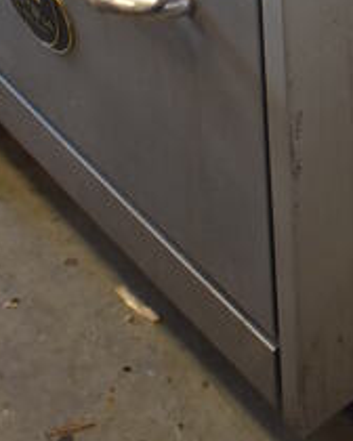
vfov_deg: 15.2
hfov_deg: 13.8
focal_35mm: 110
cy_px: -345
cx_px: 372
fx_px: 1437
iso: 900
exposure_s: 1/125
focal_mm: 18
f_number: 3.5
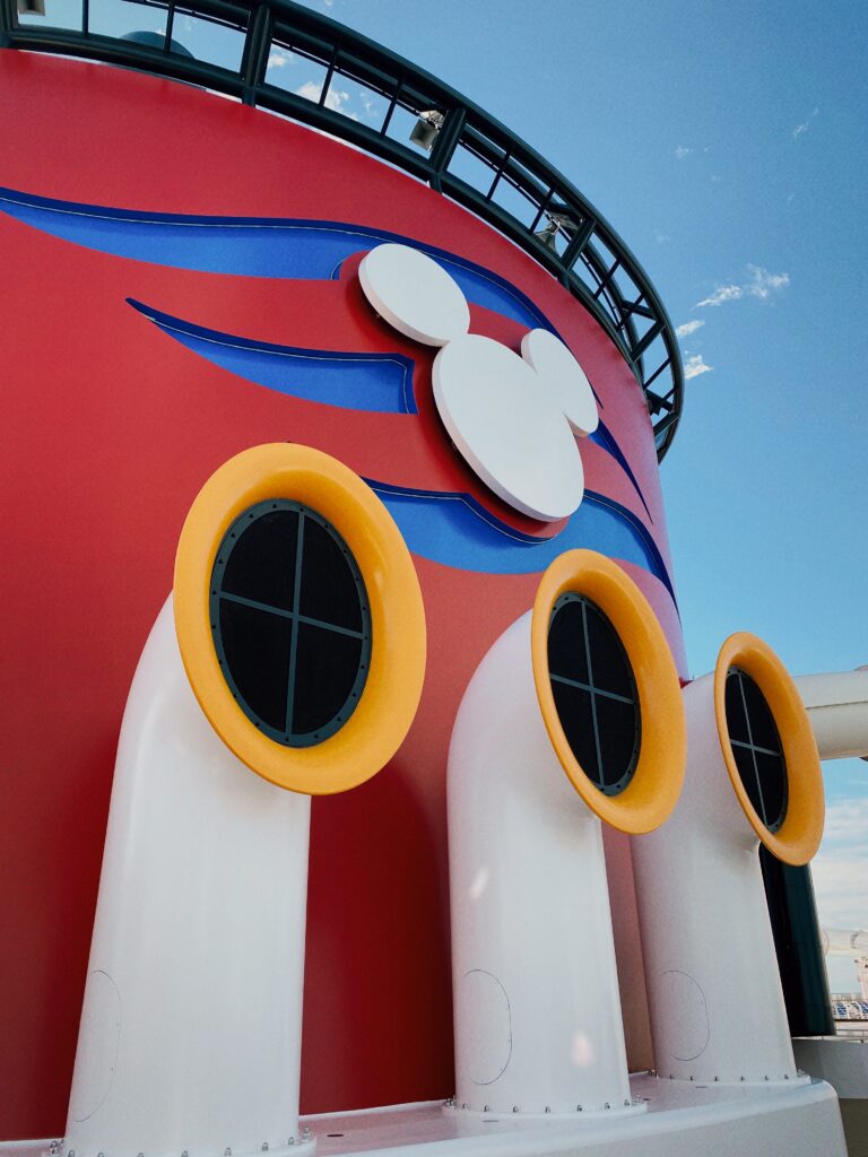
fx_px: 869
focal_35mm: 26
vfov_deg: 67.3
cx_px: 434
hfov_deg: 53.1
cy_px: 578
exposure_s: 1/1546
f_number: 1.8
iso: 32
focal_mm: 4.25
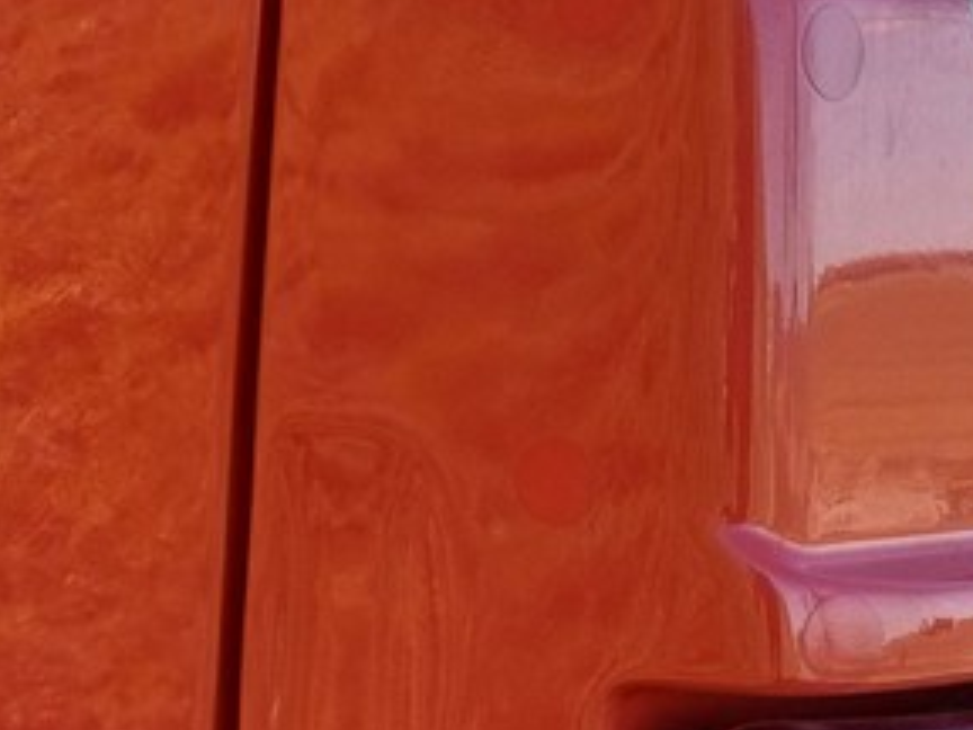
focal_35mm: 89
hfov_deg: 18.6
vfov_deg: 16.6
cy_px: 426
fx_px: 2502
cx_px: -605
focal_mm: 4.65
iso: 50
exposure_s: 1/267
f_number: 1.8
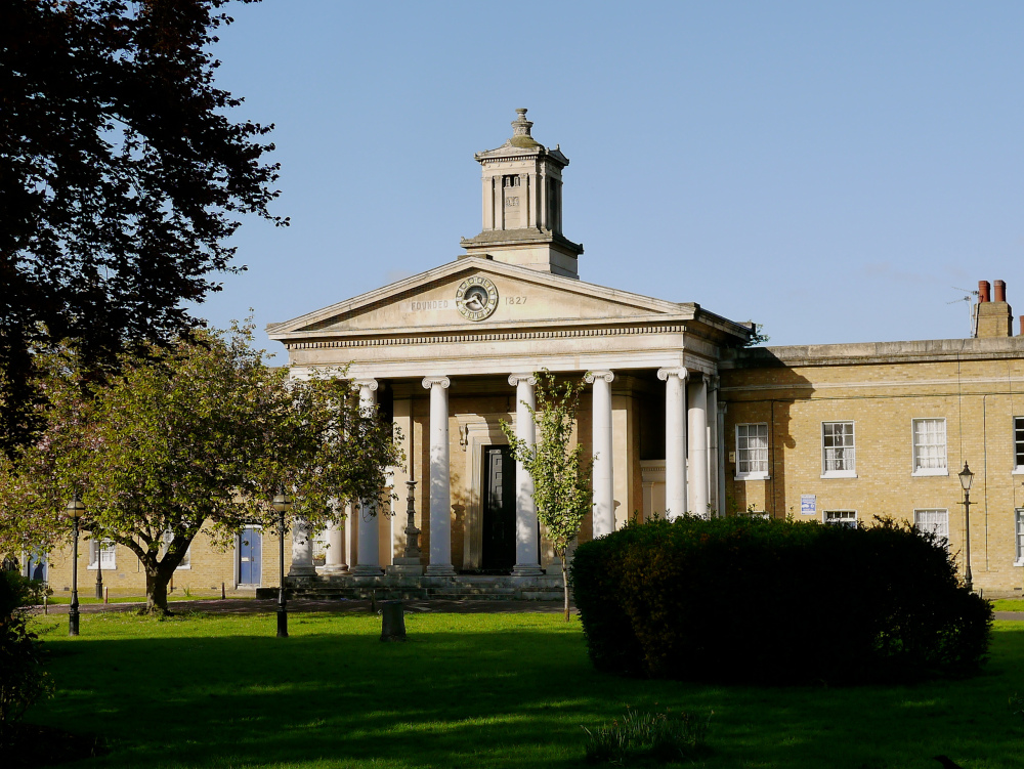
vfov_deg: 36.0
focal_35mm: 40
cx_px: 512
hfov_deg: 46.8
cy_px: 384
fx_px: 1184
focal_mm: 20
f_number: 4.5
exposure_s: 1/800
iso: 160
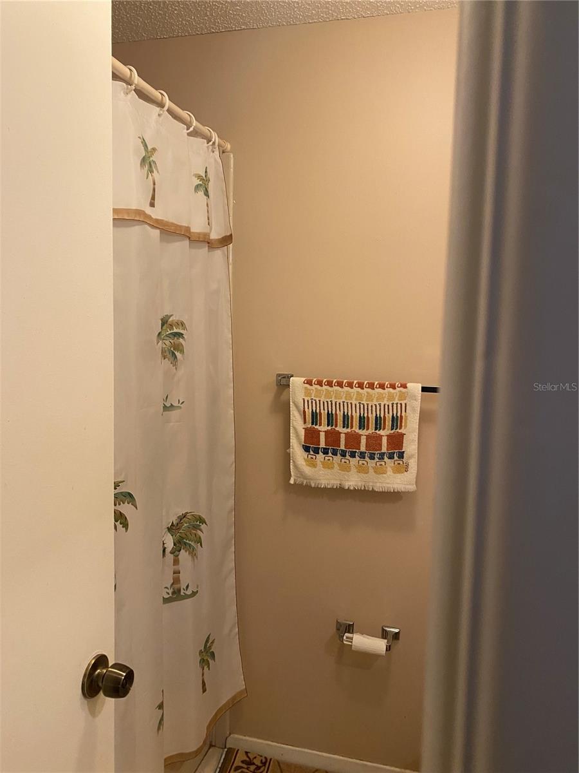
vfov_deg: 67.3
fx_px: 580
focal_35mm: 26
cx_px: 290
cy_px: 386
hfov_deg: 53.1
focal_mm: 4.25
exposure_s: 1/60
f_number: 1.8
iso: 200
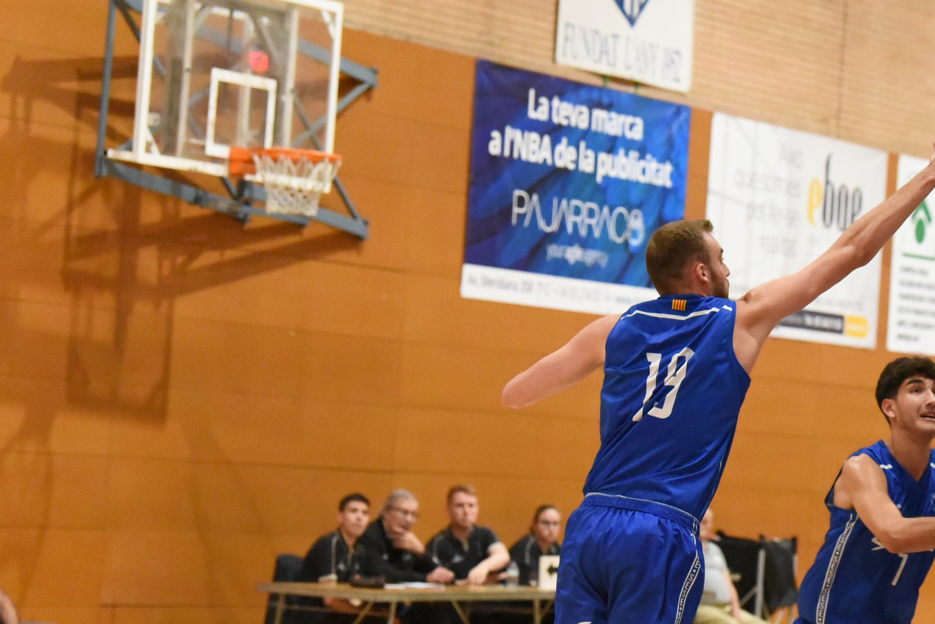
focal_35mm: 158
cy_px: 451
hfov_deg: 12.9
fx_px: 4105
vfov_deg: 8.7
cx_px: 846
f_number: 4
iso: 12800
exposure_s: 1/1000
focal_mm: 86
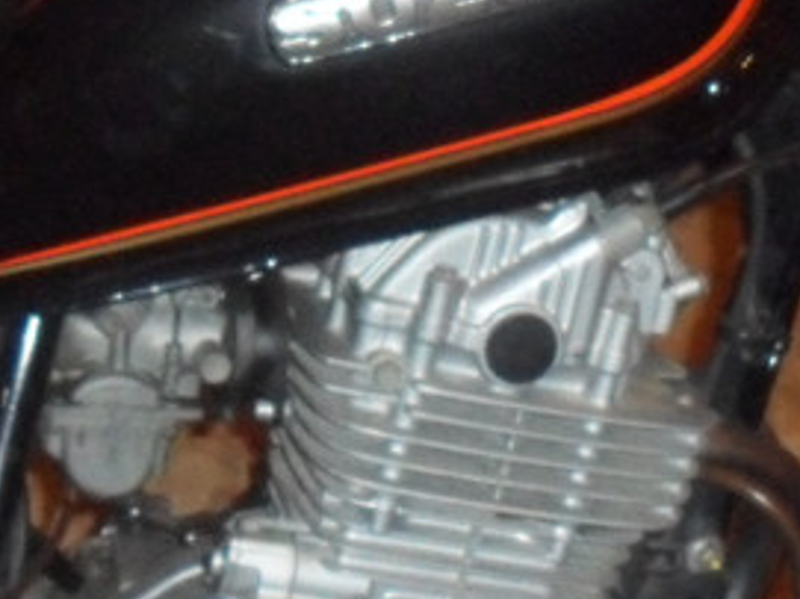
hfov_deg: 15.6
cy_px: 263
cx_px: 323
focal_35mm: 126
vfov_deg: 11.8
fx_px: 2911
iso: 400
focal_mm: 5.7
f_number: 3.7
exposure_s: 1/45
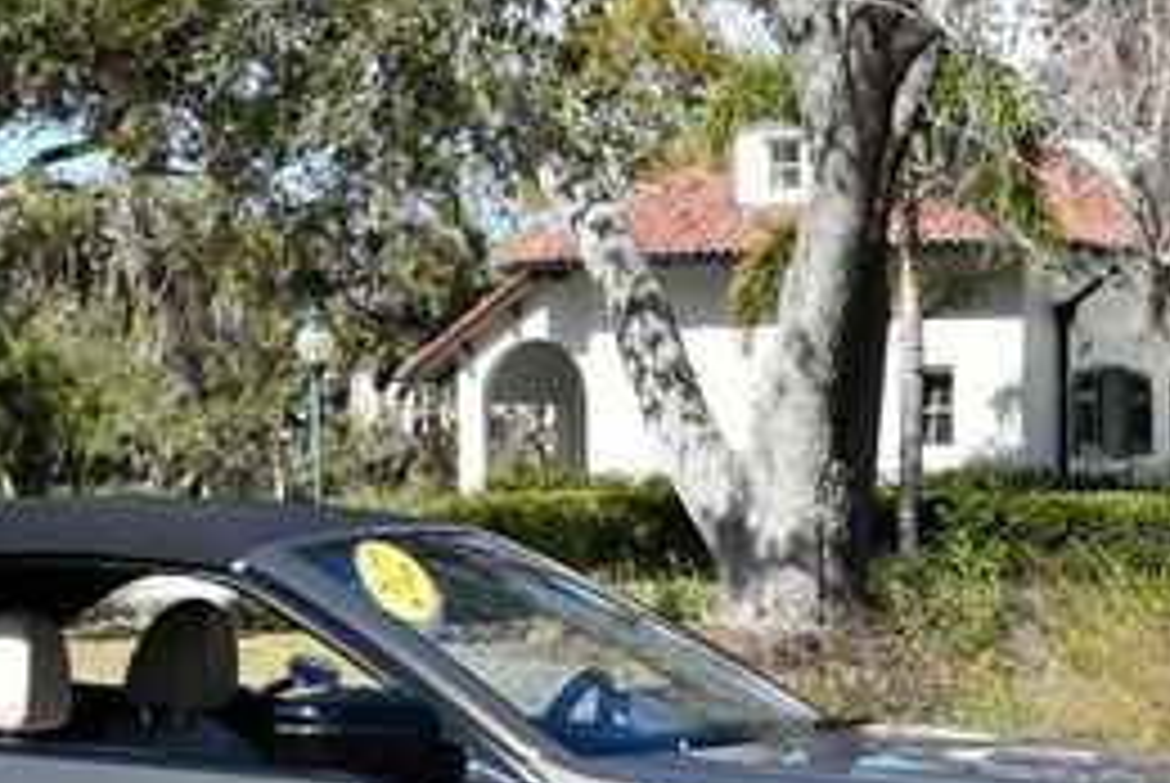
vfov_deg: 11.6
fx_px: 3839
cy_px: 585
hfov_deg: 17.3
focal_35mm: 118
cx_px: 418
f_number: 8
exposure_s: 1/250
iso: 140
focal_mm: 24
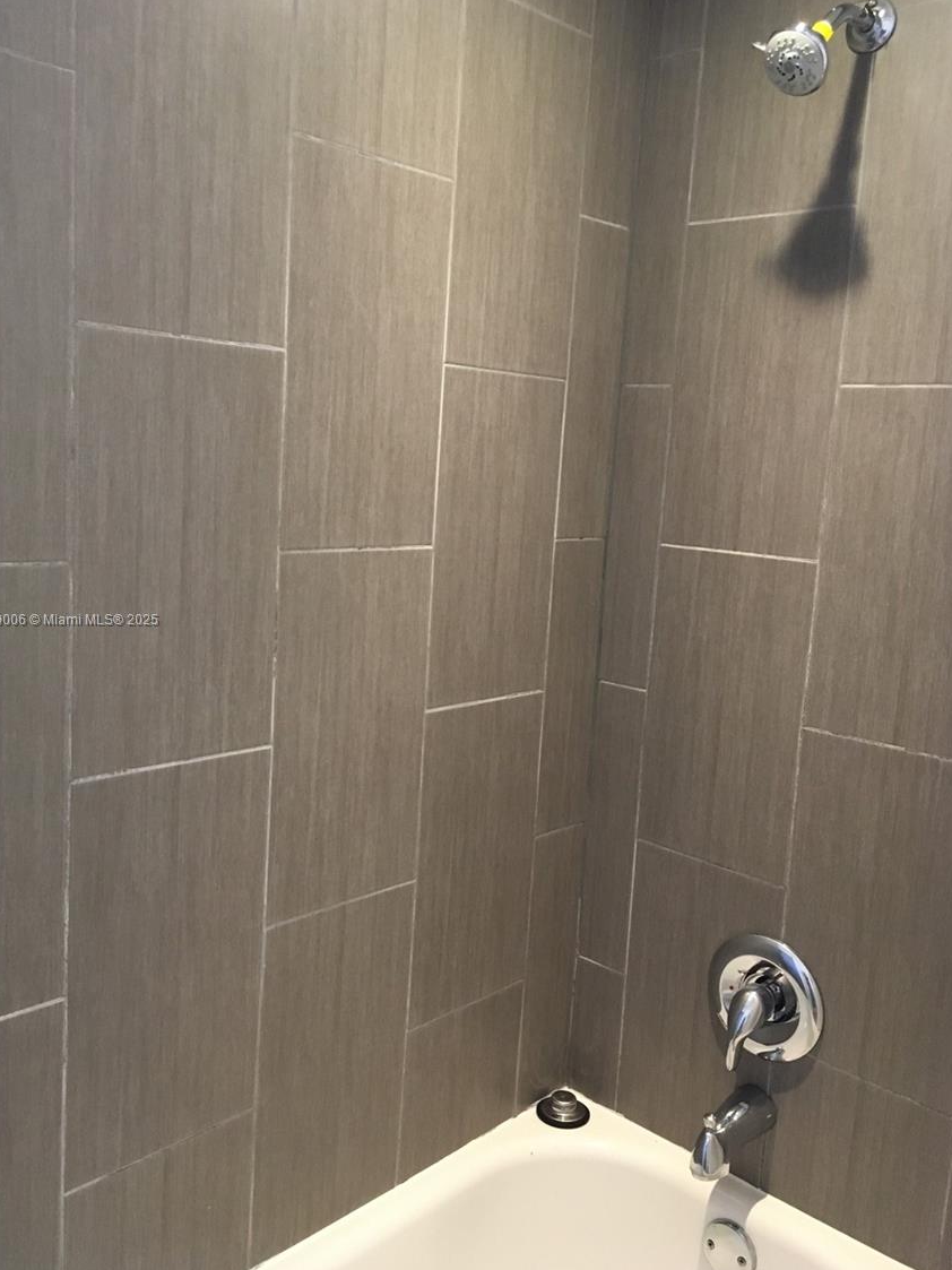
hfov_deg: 45.4
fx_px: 1137
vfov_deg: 58.4
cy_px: 621
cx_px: 460
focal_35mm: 31
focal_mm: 4.15
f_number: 2.2
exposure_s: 1/30
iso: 125
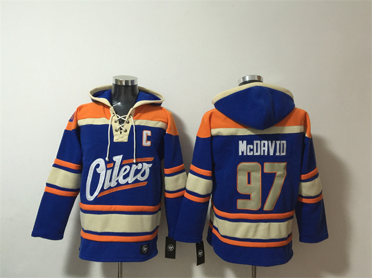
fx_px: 312
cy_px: 139
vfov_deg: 48.2
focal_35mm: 29
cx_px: 186
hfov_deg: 61.7
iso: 125
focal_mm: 4.15
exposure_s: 1/10
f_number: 2.2
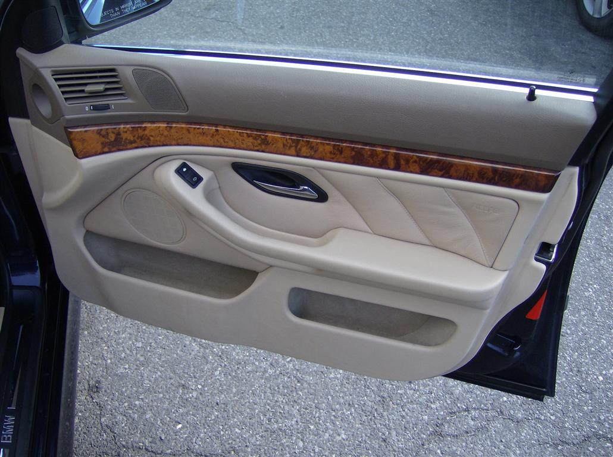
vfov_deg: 39.5
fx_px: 636
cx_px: 306
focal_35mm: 36
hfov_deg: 51.4
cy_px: 228
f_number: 2.8
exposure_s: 1/207
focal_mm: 6
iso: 100
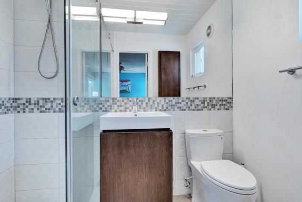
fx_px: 151
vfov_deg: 67.4
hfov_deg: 90.0
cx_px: 151
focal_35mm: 18
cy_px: 101
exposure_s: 1/3.33
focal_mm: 18
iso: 100
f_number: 9
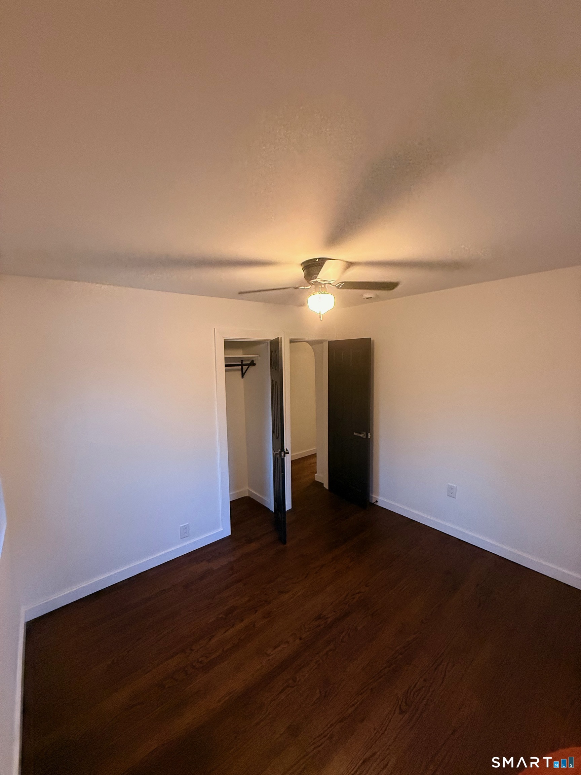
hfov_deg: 85.7
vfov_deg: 102.1
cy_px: 388
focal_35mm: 14
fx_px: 313
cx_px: 290
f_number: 2.2
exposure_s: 1/60
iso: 400
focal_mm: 2.22
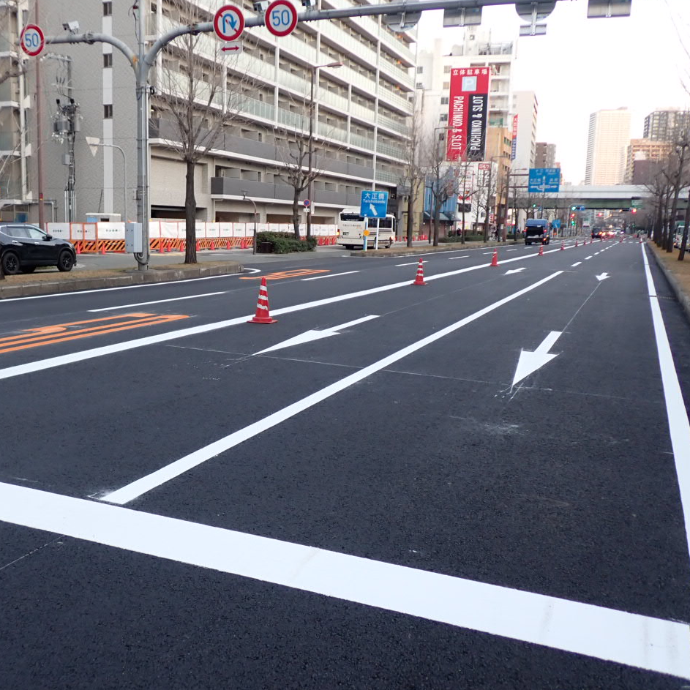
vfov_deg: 46.0
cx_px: 262
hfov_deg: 45.7
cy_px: 340
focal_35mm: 36
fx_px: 812
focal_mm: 5.4
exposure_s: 1/125
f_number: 2.3
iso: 200
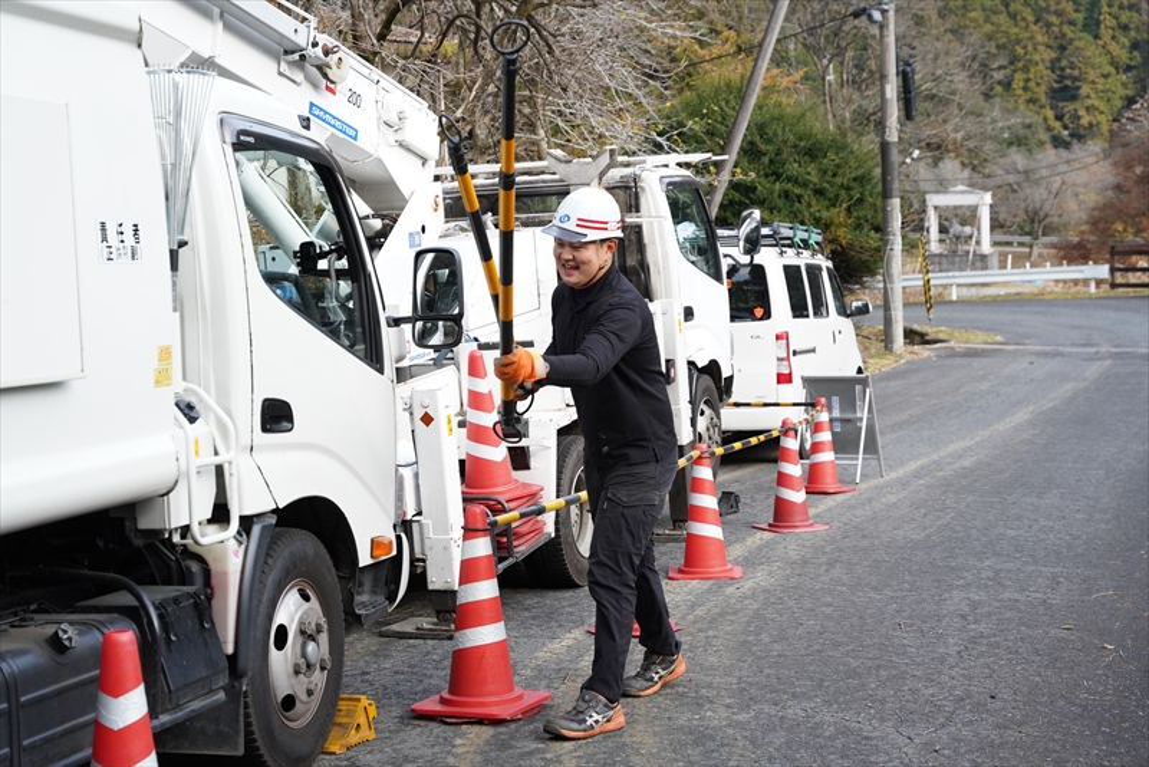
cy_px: 384
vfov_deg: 25.1
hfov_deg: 36.9
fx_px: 1721
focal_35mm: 54
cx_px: 574
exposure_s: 1/1600
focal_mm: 53.9
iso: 1600
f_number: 5
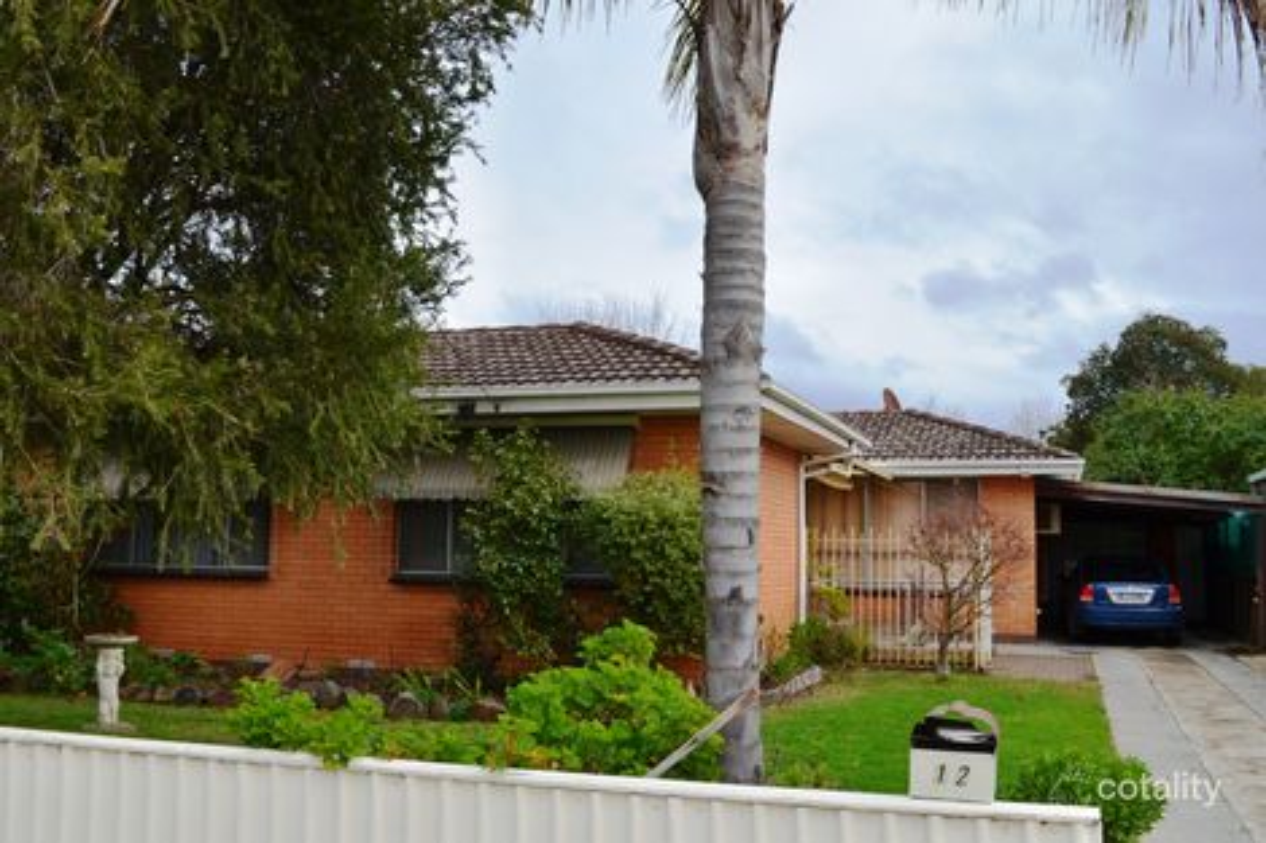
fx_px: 1265
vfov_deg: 36.8
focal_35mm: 36
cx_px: 633
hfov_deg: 53.1
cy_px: 422
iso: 280
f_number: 10
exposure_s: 1/250
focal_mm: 24
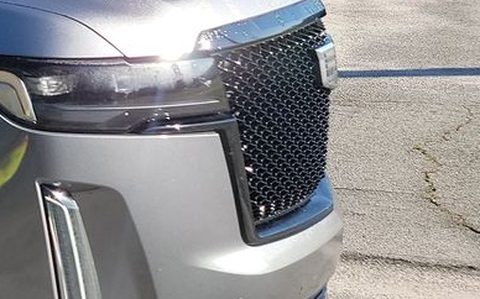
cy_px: 35
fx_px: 1373
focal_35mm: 105
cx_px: -471
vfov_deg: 12.4
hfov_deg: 15.8
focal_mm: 6.7
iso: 50
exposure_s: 1/490
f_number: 1.8
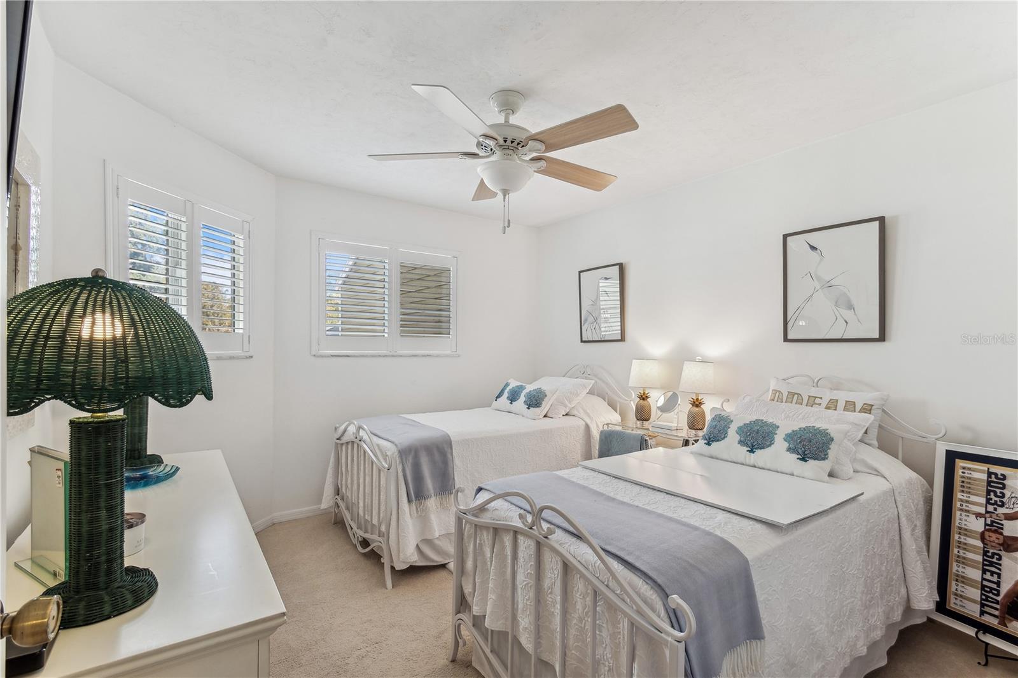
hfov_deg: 100.4
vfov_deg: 77.3
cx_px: 509
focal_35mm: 15
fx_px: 424
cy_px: 339
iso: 200
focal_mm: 10
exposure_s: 1/15
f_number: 8
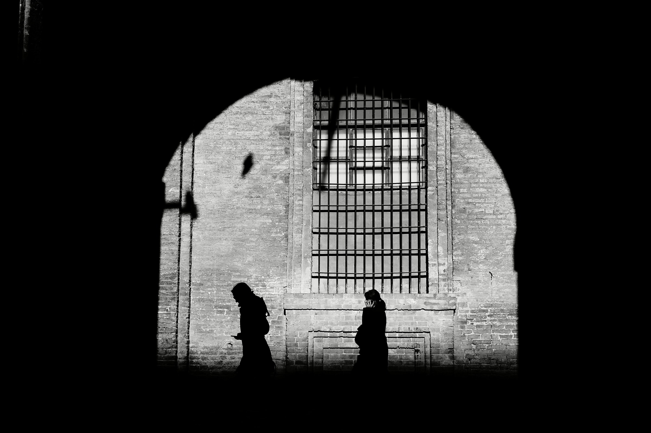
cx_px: 326
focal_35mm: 45
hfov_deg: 43.7
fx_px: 813
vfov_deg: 29.8
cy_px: 216
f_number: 5.6
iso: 100
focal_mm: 30
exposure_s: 1/1000
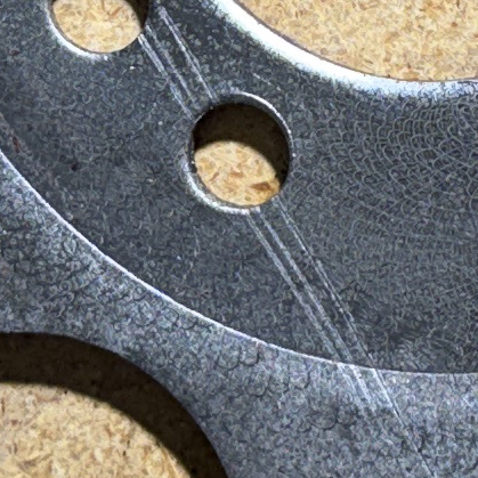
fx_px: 3187
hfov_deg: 8.6
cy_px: -329
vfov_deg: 8.3
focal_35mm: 204
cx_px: 349
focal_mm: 6.76
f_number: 1.78
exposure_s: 1/120
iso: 64
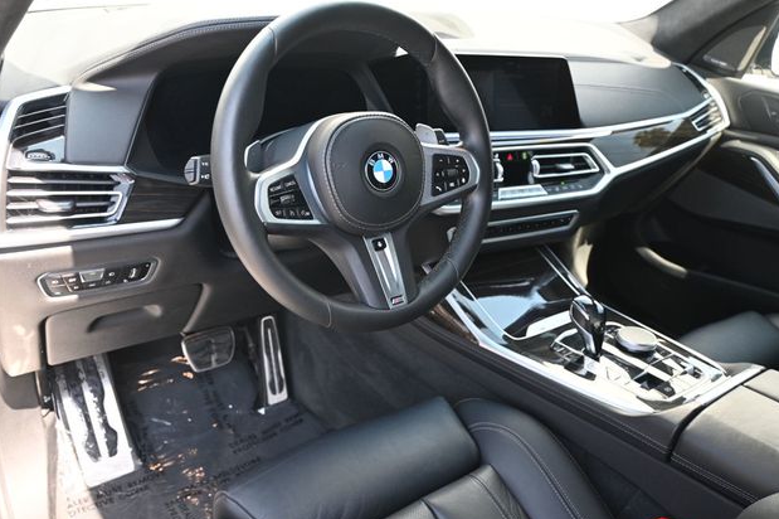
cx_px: 379
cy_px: 258
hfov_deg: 61.5
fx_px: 654
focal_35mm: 30
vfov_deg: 43.2
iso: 450
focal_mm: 19.5
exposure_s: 1/125
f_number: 3.8
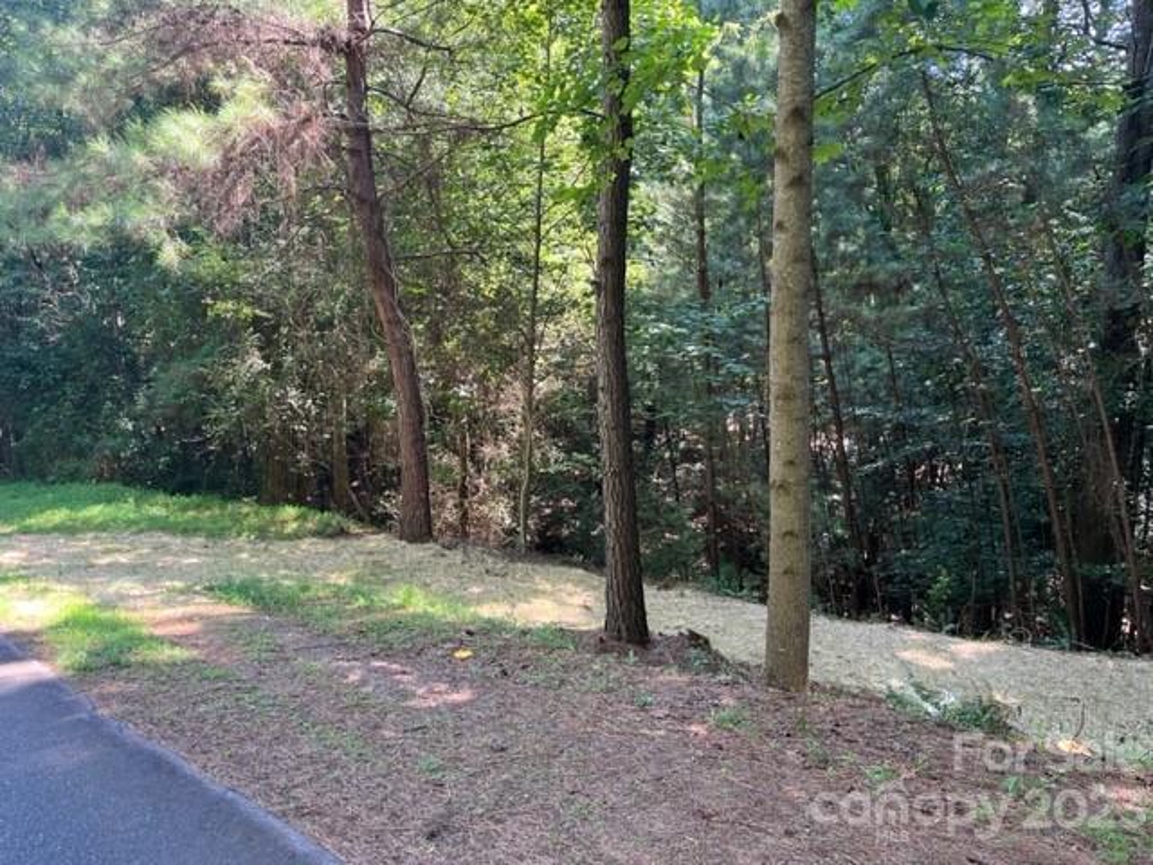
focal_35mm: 26
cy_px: 432
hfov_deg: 67.3
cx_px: 576
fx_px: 866
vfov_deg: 53.1
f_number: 1.6
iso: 64
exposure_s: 1/122
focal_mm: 5.1
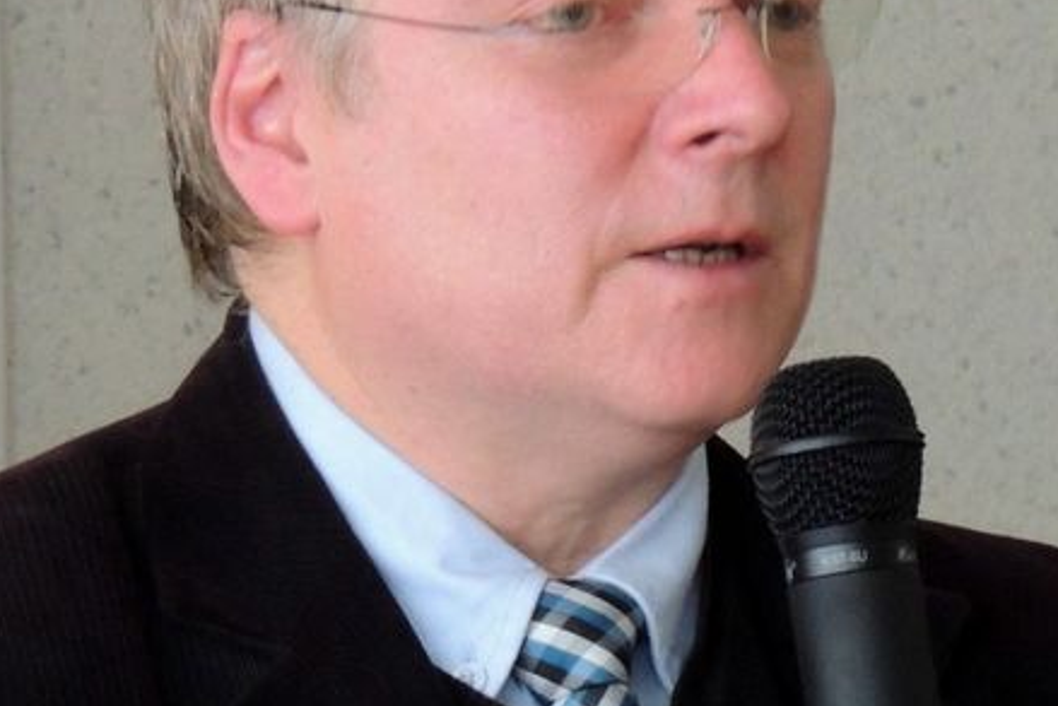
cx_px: 798
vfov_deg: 2.9
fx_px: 13817
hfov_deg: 4.4
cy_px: 520
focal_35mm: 470
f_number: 4.4
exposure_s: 1/6
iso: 800
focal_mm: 27.6
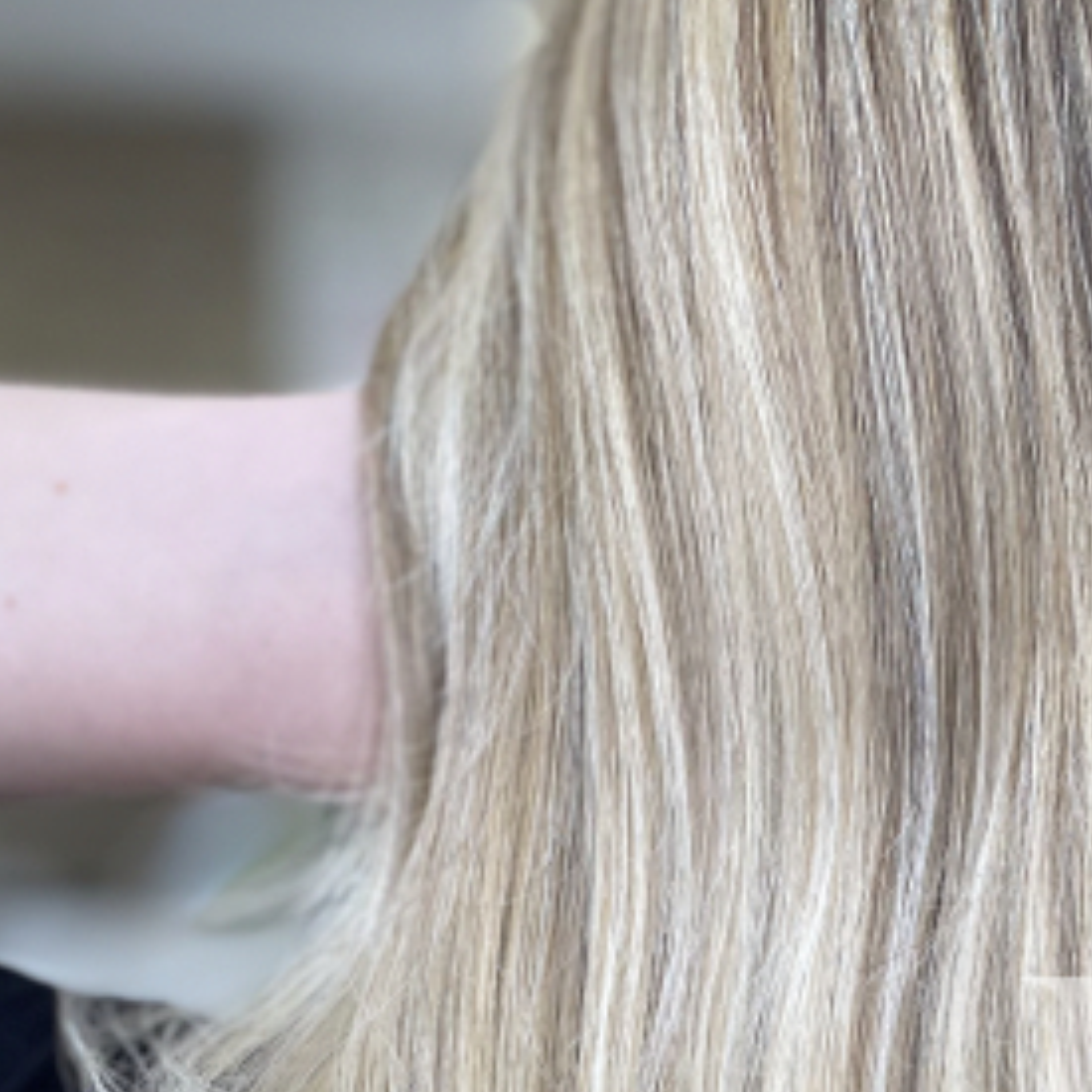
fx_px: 2784
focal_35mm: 78
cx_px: 1032
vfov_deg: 21.4
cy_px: 1106
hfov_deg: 21.6
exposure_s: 1/247
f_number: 1.6
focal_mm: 4.2
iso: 40
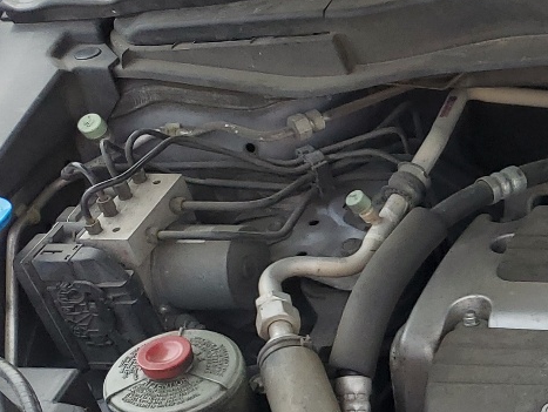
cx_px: 934
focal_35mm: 89
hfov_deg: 18.2
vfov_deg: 16.3
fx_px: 1410
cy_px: 408
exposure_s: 1/1250
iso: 50
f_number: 1.5
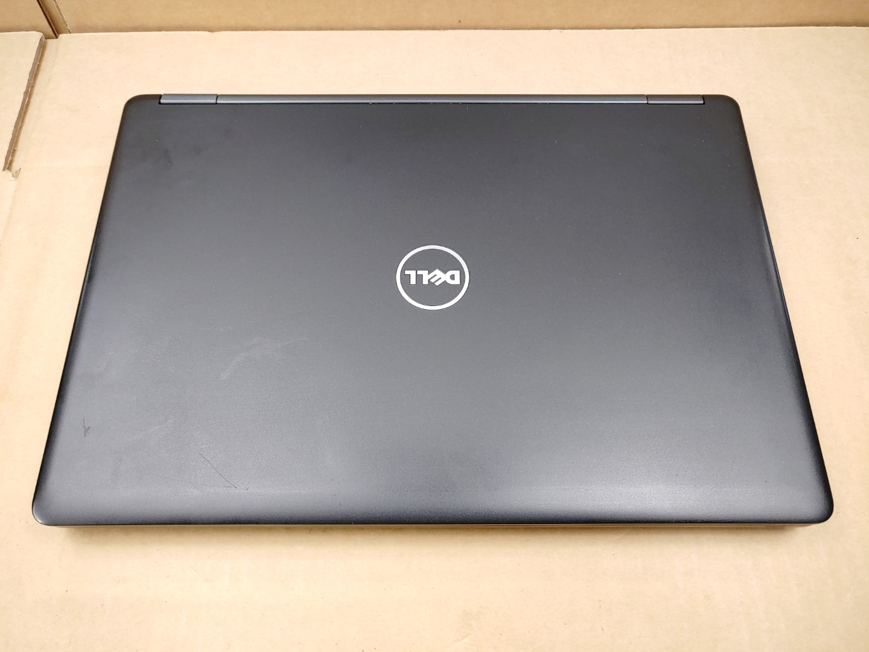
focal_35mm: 26
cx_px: 434
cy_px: 326
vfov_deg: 53.1
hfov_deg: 67.3
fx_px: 653
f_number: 1.8
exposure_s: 1/120
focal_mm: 4.36
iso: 50
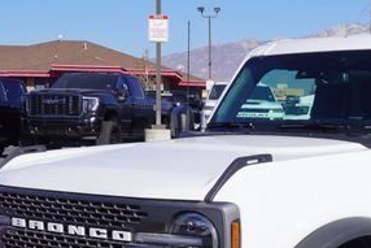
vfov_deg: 14.4
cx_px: 318
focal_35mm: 94
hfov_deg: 21.3
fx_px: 969
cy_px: 242
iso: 100
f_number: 11
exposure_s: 1/200
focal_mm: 28
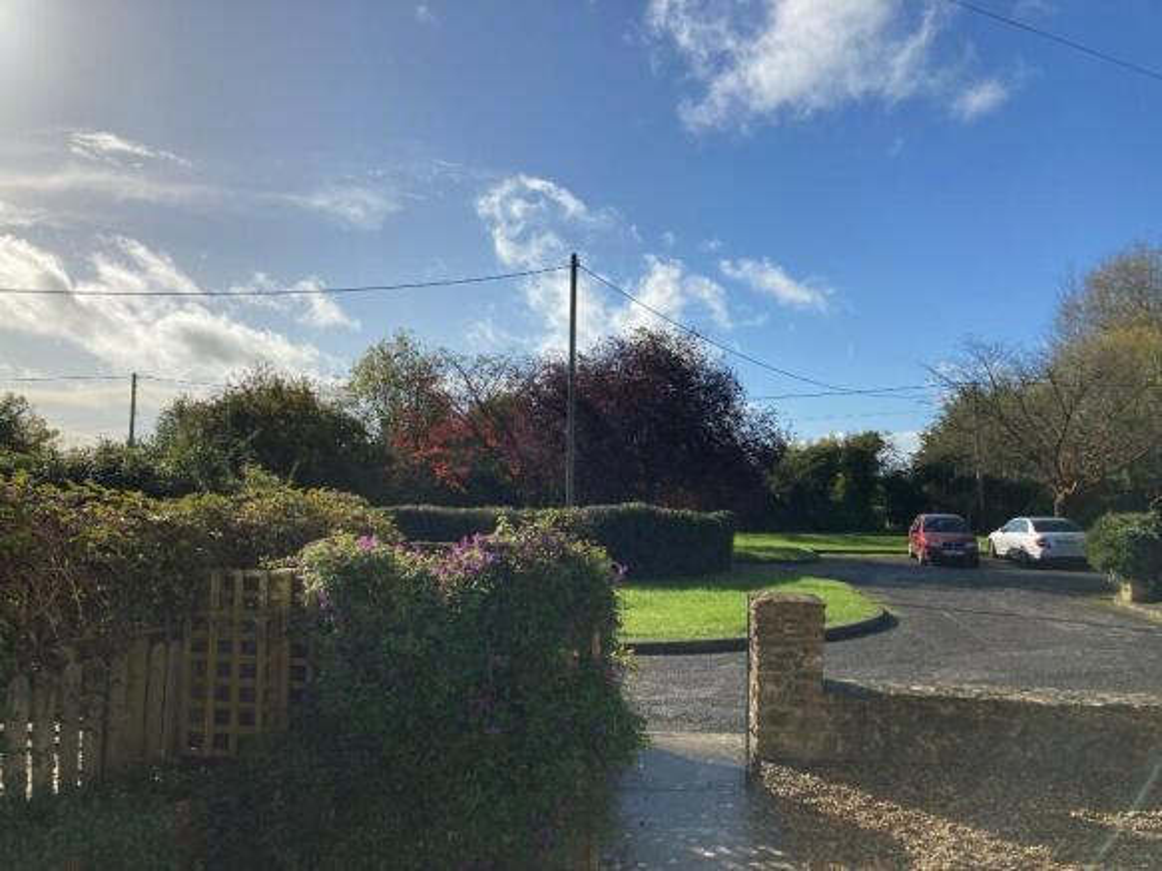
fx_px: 940
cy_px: 436
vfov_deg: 49.7
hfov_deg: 63.5
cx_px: 581
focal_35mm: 28
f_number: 1.8
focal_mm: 3.99
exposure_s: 1/4000
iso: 20
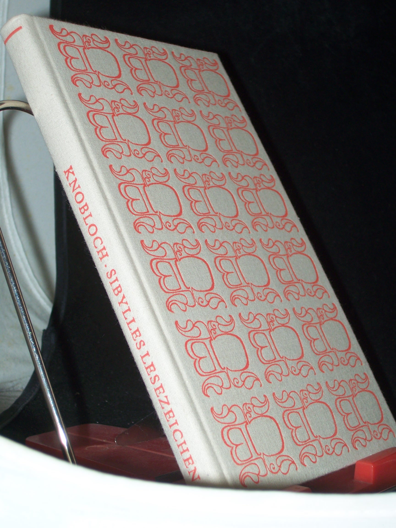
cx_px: 198
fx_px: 1007
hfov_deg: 22.3
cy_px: 264
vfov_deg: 29.4
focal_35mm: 66
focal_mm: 11
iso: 80
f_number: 3.6
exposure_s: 1/80
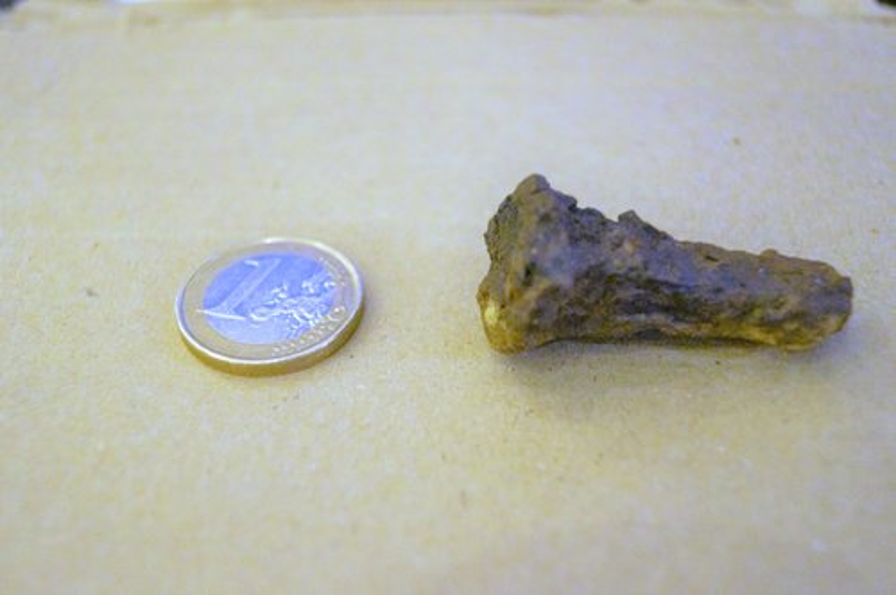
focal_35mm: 45
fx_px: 1119
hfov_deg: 43.7
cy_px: 298
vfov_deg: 29.8
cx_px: 448
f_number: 4.5
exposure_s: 1/60
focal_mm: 30
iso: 2500
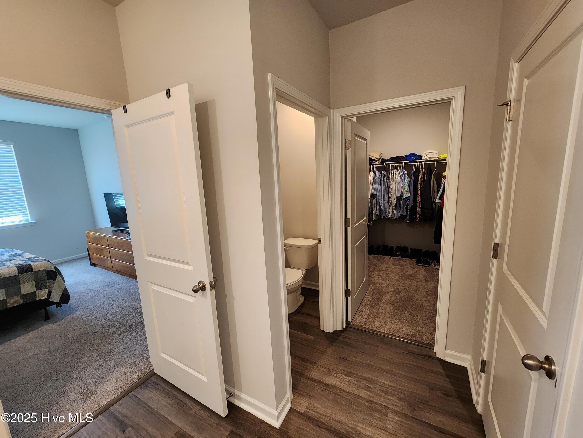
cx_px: 292
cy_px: 219
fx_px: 219
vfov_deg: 89.9
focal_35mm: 13
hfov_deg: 106.2
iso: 400
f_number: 2.2
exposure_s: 1/60
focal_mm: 2.2
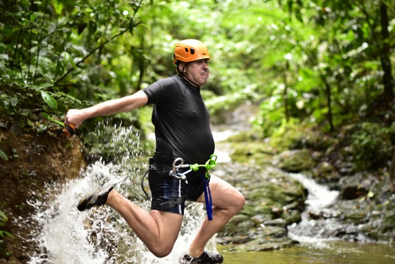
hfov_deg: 27.0
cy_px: 132
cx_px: 198
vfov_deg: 18.2
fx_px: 823
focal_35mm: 75
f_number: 1.4
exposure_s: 1/250
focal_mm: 50
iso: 500
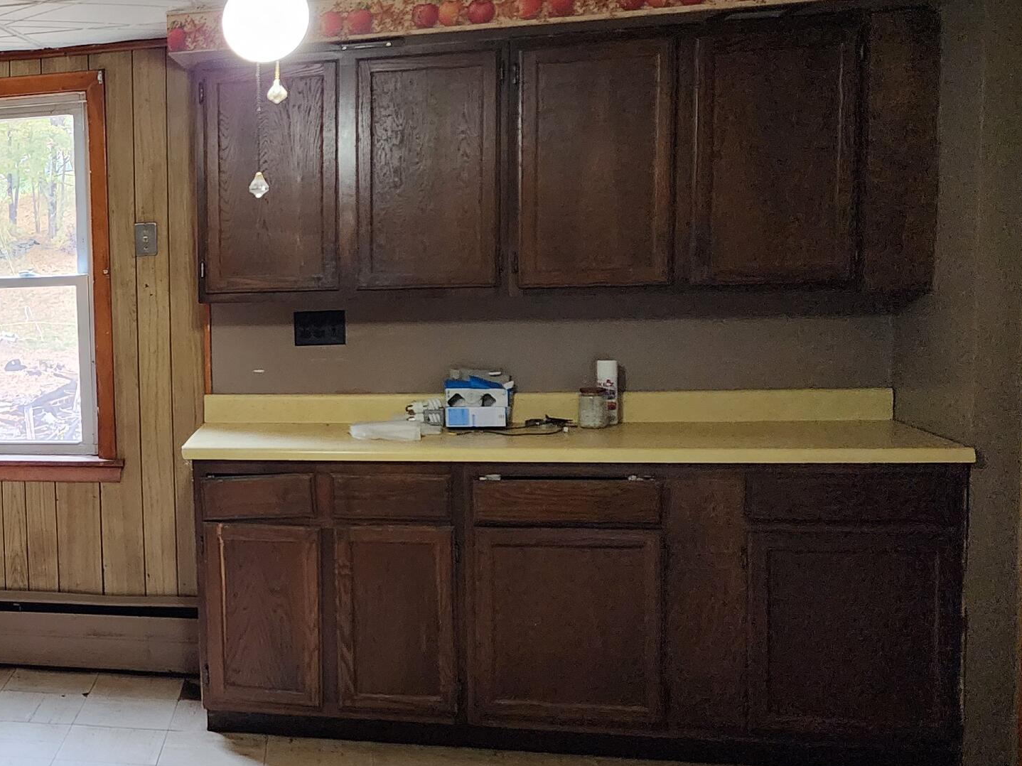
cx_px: -18
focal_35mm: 48
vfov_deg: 30.3
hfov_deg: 35.5
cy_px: 390
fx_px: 1417
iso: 800
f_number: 1.8
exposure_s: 1/120
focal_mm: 6.4
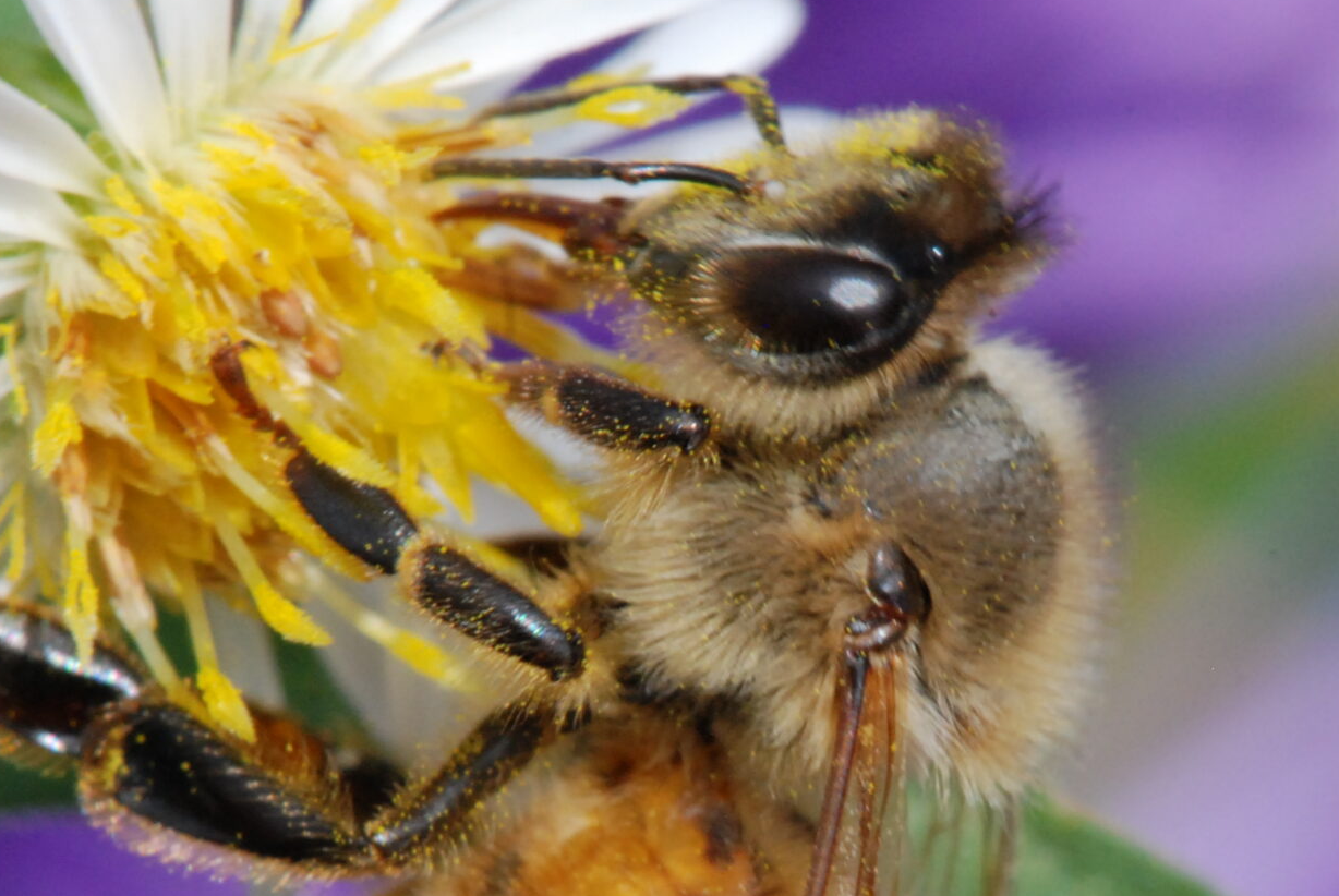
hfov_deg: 3.7
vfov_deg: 2.4
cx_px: 738
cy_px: 839
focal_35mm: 563
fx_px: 20965
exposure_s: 1/200
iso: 800
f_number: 18
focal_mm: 180
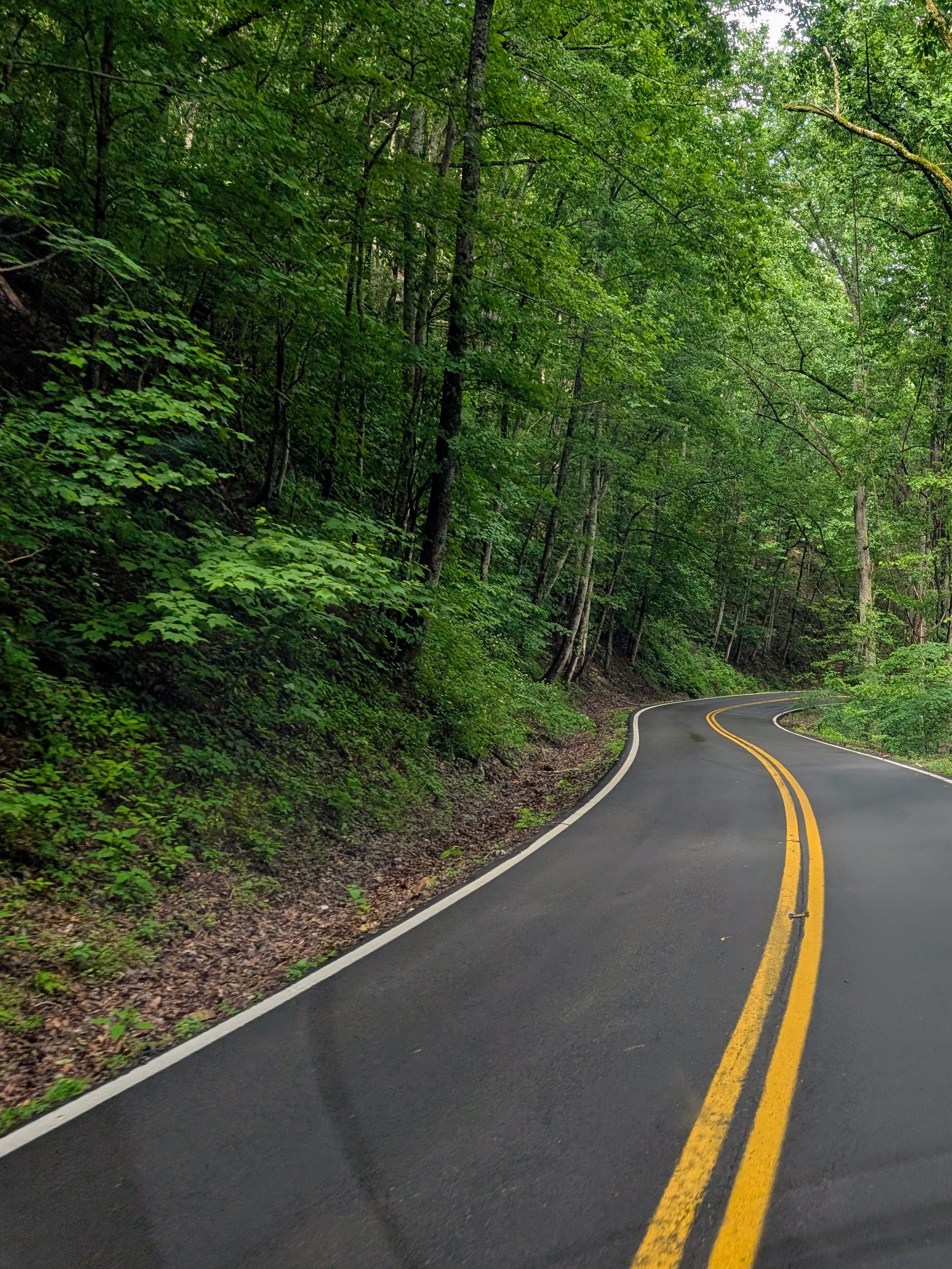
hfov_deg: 40.1
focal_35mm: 33
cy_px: 628
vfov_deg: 55.3
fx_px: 1210
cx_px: 835
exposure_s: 1/214
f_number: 1.68
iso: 44
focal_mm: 6.9
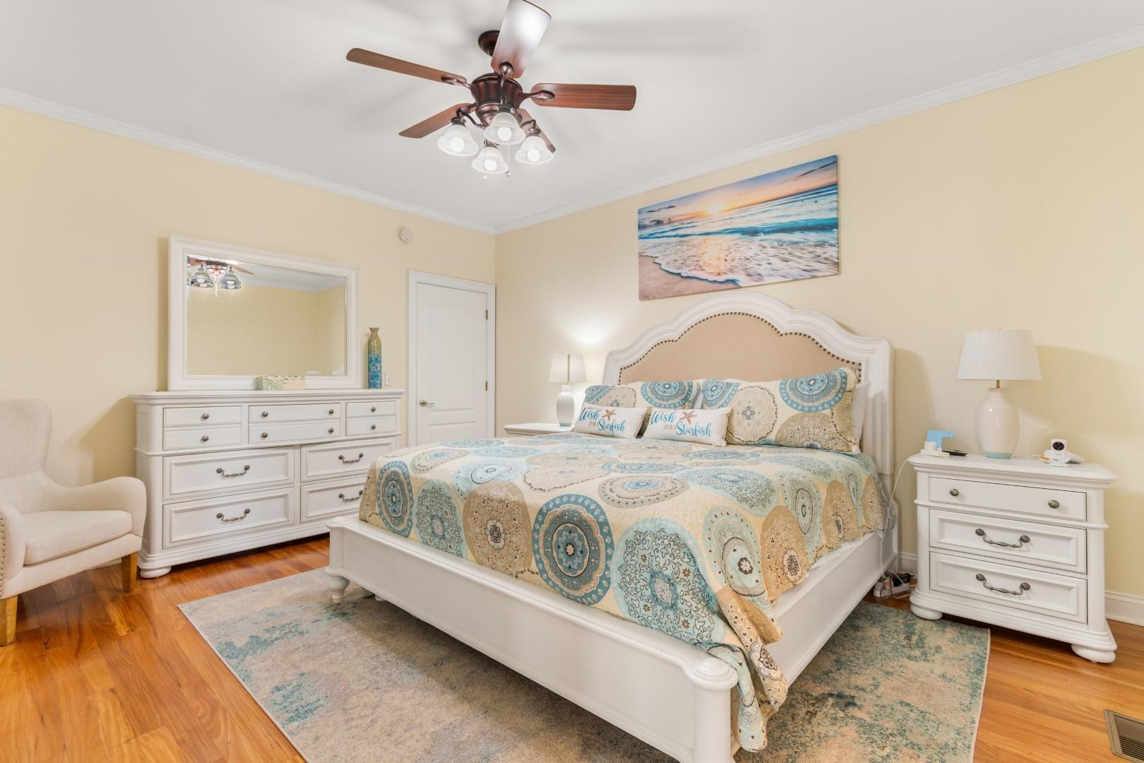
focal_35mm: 15
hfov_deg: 100.4
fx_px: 477
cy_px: 382
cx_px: 572
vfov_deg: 77.3
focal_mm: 10
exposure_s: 1/2
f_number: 4.5
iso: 100
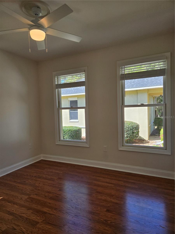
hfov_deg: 58.9
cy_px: 117
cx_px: 88
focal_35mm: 23
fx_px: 155
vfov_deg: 73.9
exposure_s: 1/978
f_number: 1.8
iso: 80
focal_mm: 5.4
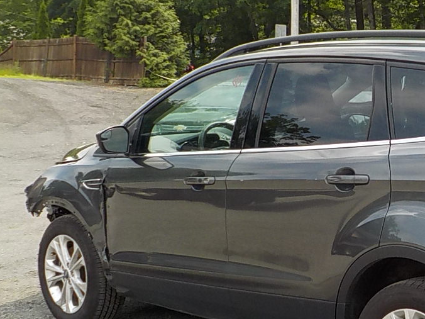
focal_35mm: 71
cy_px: 199
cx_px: 406
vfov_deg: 20.7
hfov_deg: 26.2
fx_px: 872
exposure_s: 1/500
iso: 125
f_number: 3.3
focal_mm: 4.1
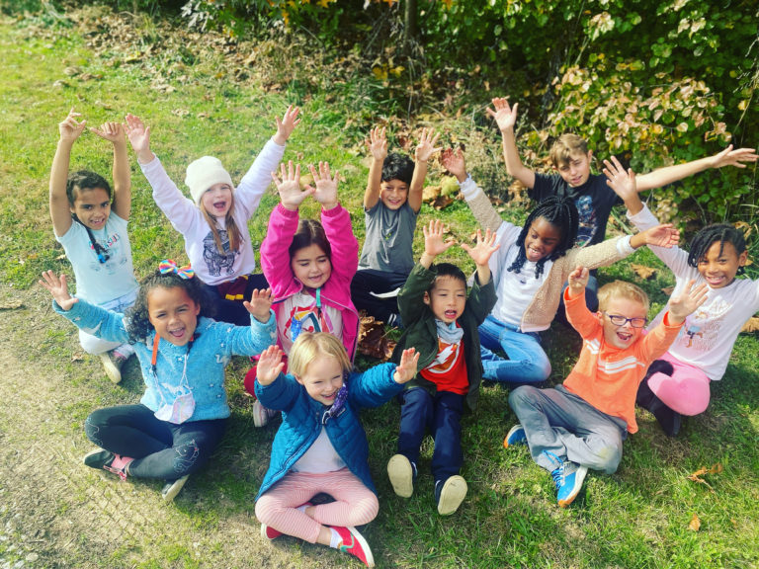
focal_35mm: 26
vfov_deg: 53.1
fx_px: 570
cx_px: 380
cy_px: 284
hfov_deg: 67.3
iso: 32
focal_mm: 4.25
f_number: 1.8
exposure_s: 1/833
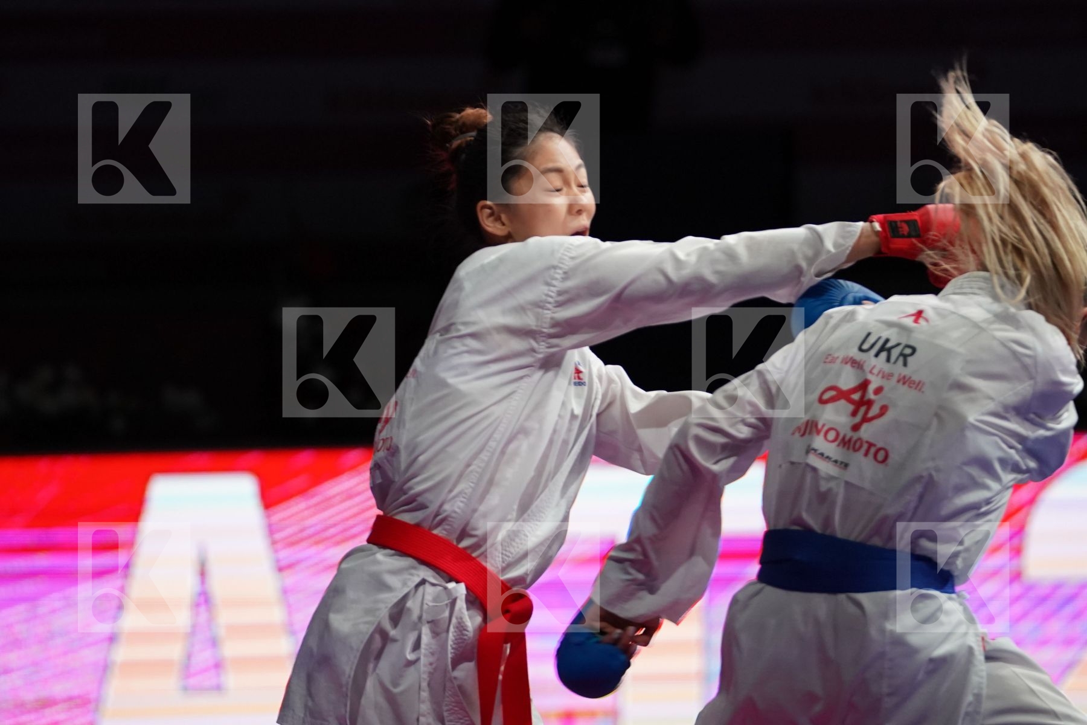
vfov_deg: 5.6
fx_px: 7457
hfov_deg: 8.3
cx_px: 544
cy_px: 362
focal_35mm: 247
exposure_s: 1/1000
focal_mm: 165
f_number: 2.8
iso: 2000
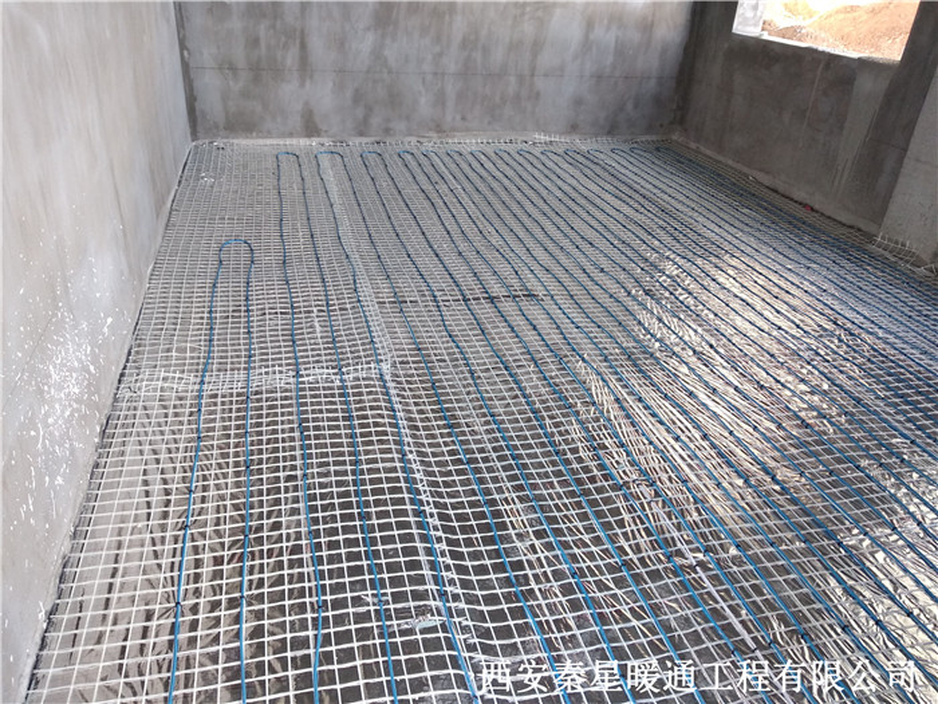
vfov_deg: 53.1
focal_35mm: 26
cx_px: 469
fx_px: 705
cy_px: 352
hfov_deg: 67.3
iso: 320
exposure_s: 1/50
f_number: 2.2
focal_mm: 3.81
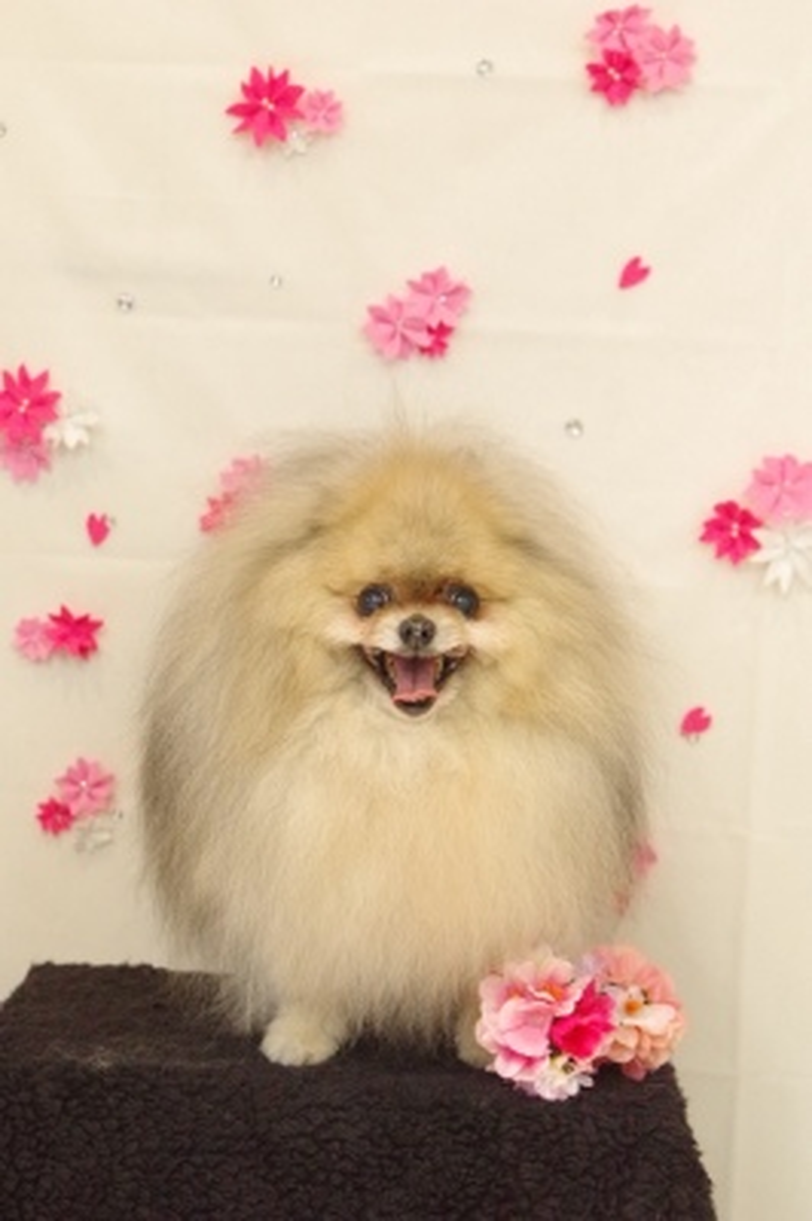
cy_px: 610
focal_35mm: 82
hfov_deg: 16.6
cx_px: 406
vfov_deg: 24.8
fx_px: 2779
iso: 8000
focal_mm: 55
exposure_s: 1/250
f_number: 5
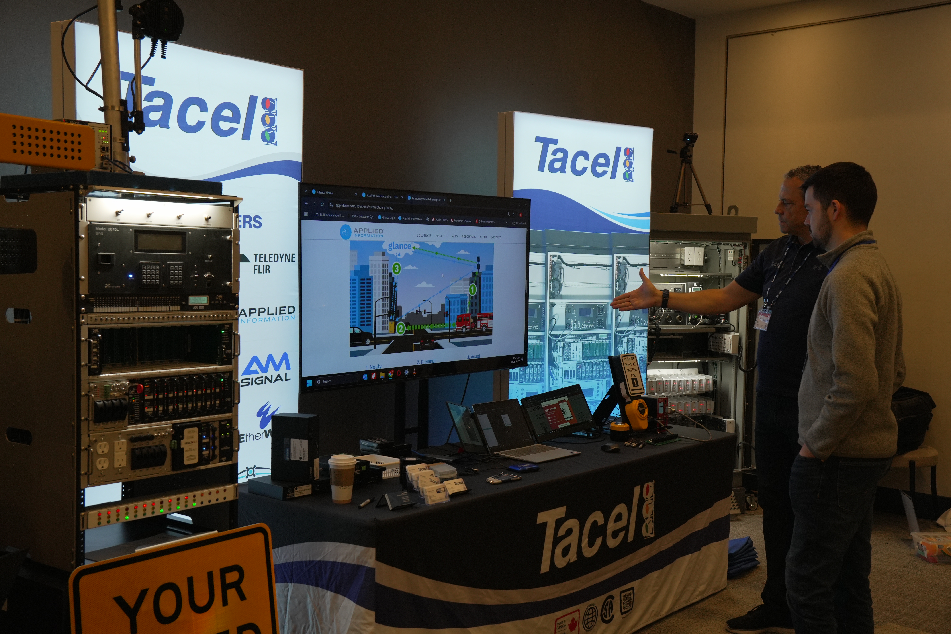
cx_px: 476
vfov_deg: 34.2
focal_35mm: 39
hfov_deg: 49.6
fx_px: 1030
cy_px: 317
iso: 800
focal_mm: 26
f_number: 4
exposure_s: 1/320
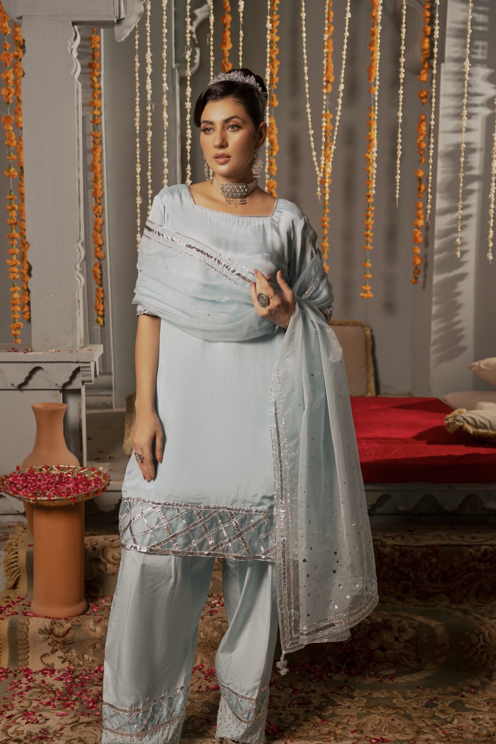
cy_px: 366
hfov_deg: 27.0
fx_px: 1031
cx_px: 193
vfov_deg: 39.7
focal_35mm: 50
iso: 800
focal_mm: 39.7
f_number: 3.5
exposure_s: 1/200
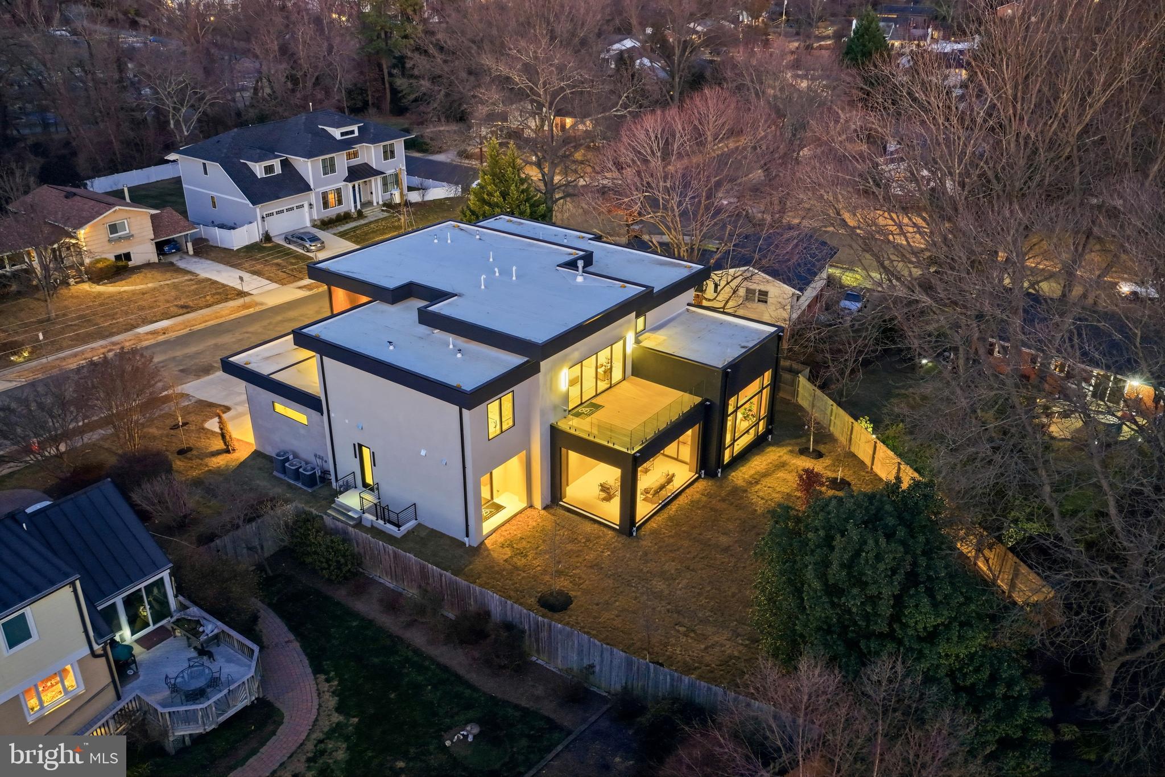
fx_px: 906
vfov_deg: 46.4
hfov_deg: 65.5
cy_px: 388
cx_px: 582
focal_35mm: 28
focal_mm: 14.4
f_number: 2.8
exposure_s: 1/5
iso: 1600
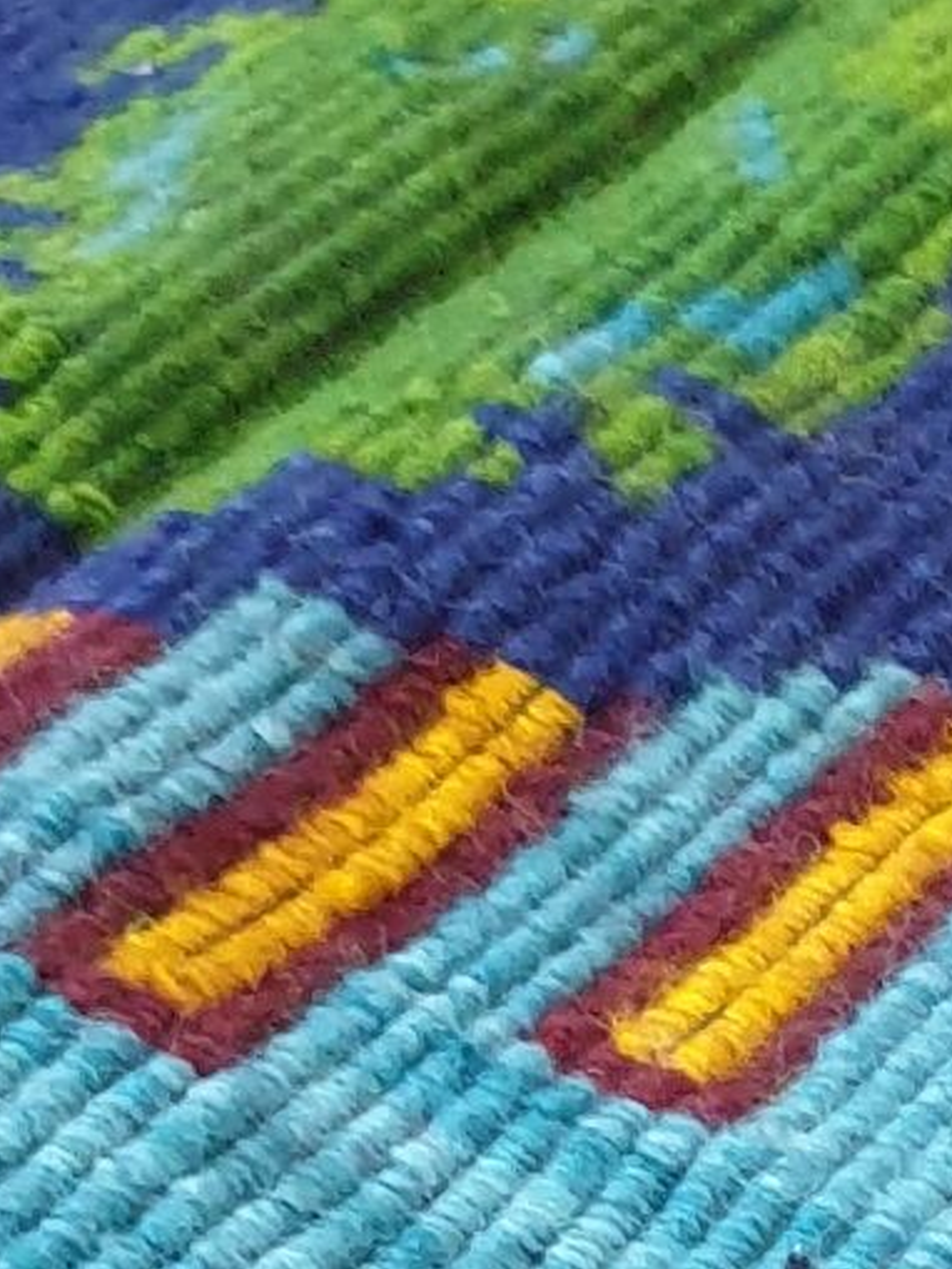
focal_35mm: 147
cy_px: 1870
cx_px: 2303
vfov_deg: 12.8
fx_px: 5388
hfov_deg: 9.1
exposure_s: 1/17
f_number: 1.5
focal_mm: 4.3
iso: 250
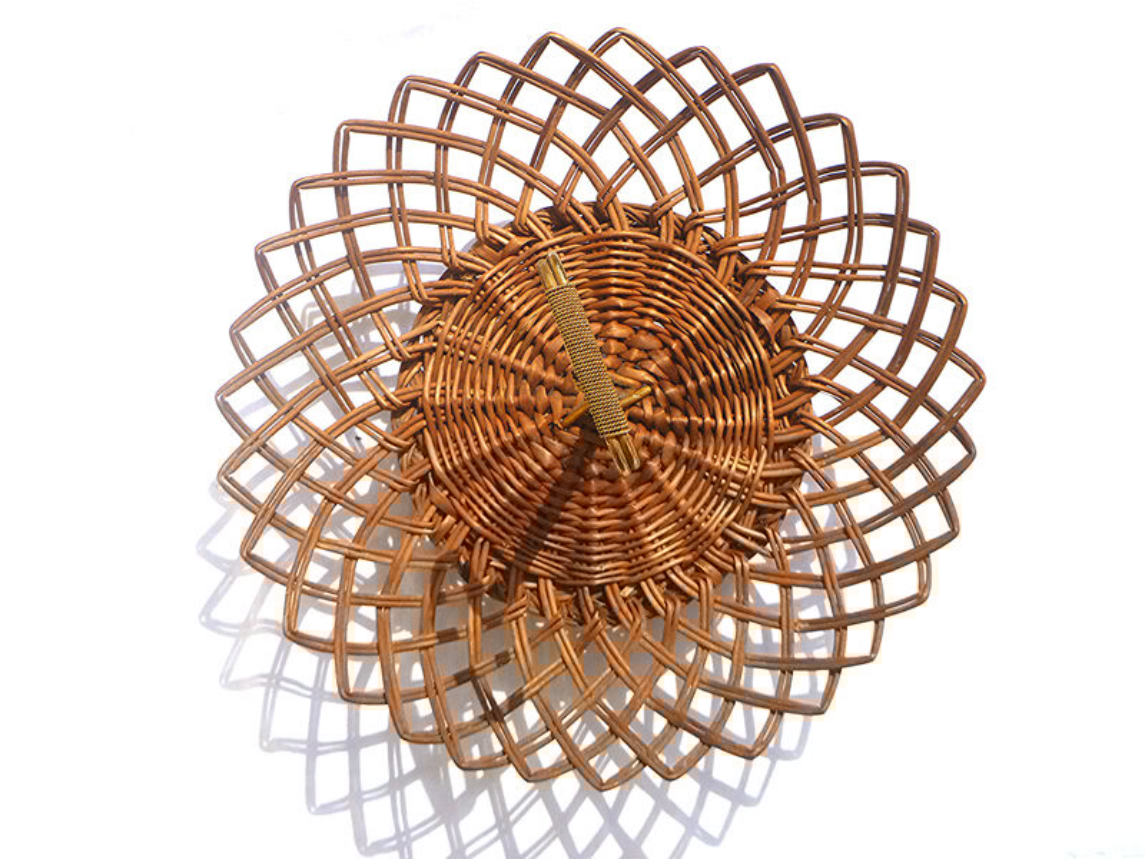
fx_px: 1555
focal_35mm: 47
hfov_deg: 40.4
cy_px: 430
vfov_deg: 30.9
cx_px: 572
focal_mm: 8.4
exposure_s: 1/200
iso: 80
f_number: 11
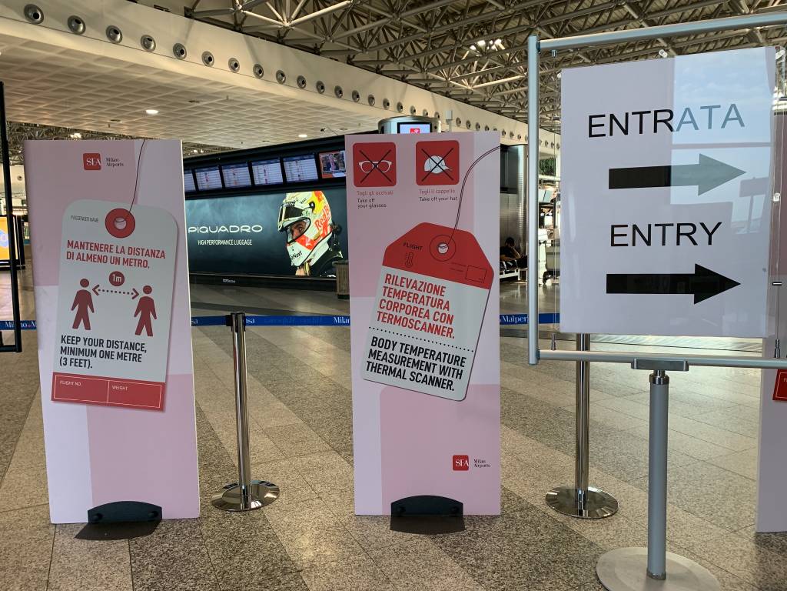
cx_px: 394
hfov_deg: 67.3
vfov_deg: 53.1
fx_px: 591
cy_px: 296
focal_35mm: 26
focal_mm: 4.25
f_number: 1.8
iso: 80
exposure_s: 1/100
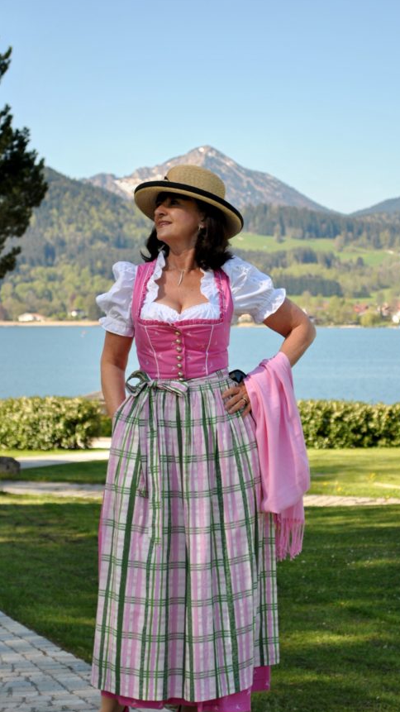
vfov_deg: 25.0
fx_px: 1604
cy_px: 381
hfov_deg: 14.2
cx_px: 241
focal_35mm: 85
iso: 200
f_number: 5.3
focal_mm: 48
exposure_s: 1/500
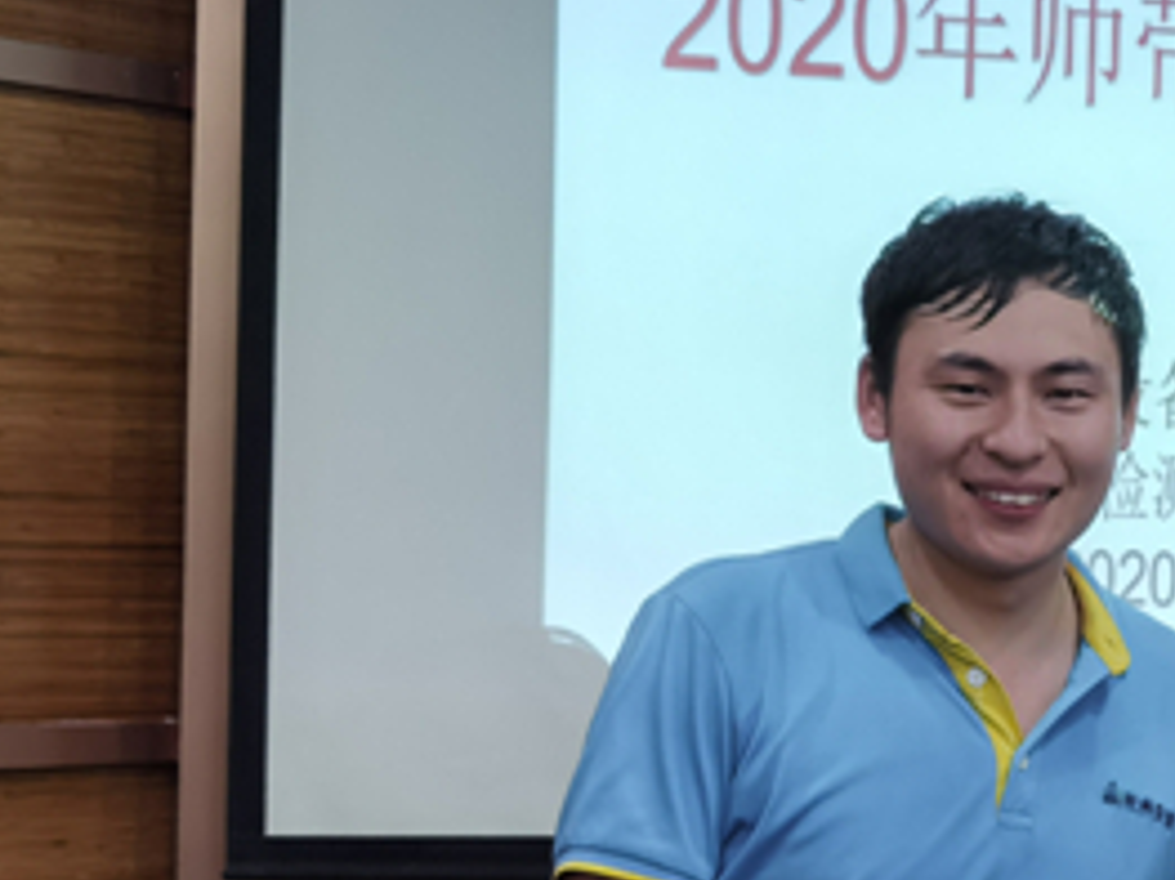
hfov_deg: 16.0
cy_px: 699
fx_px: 4071
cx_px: 1282
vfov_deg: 12.3
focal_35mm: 120
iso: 125
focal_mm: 6.71
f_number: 1.9
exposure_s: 1/50
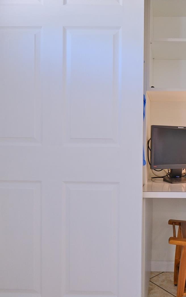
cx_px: 164
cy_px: 150
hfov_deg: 41.4
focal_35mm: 28
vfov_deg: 66.5
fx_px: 227
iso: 640
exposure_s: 1/100
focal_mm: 11.8
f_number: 2.8
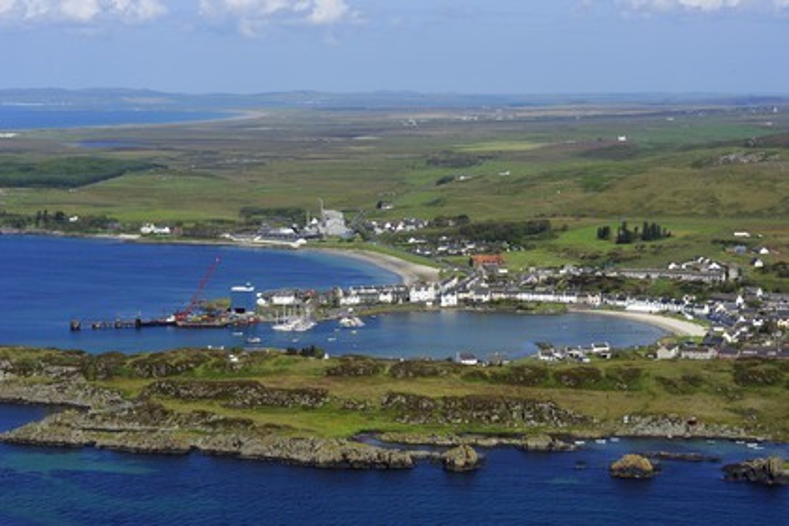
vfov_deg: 14.9
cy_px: 263
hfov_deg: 22.1
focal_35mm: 92
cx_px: 394
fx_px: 2016
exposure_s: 1/800
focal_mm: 92
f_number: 11
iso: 400
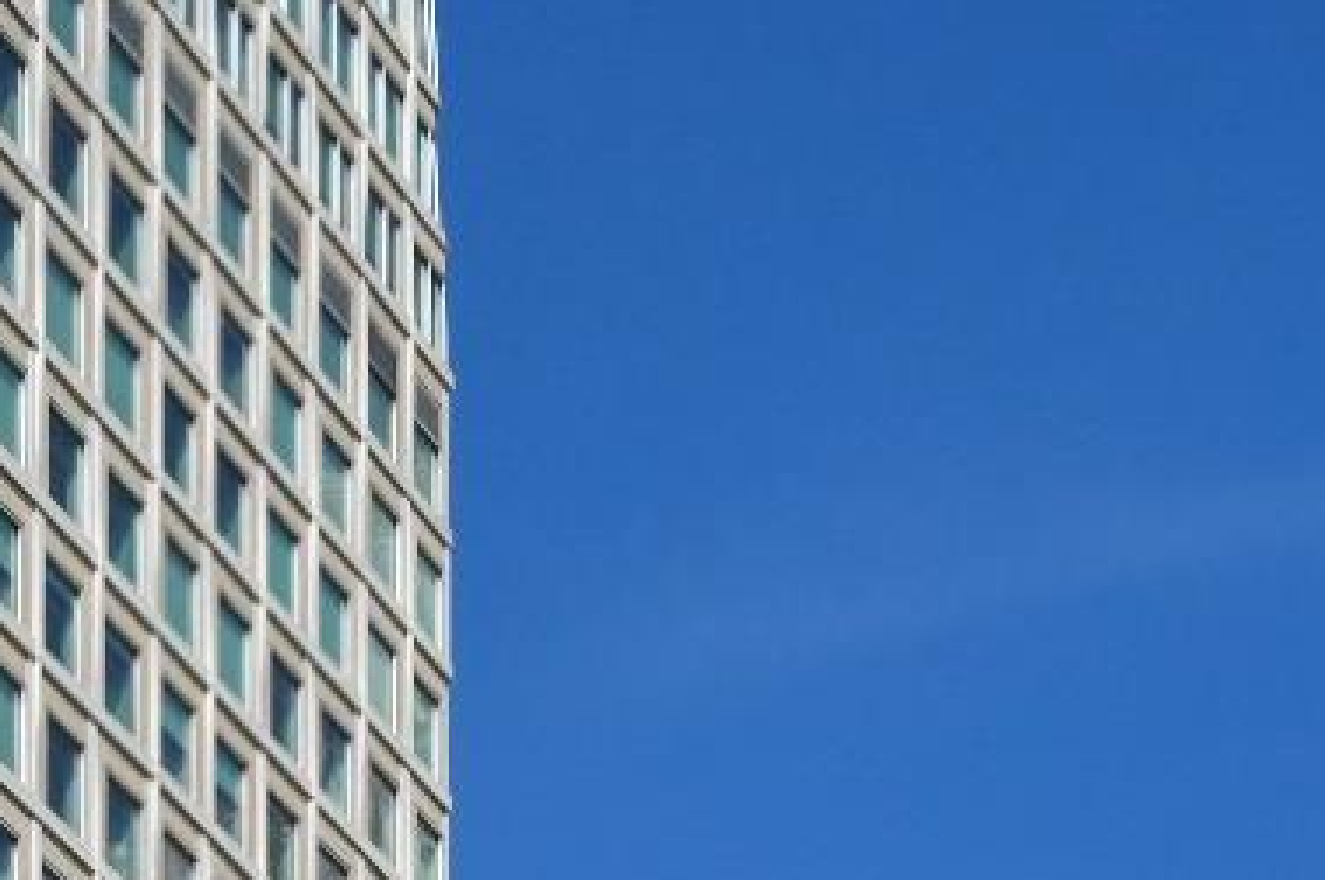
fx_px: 5403
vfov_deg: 8.8
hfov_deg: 14.0
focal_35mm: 147
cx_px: 428
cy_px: 1746
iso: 320
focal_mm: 37
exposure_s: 1/6400
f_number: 7.1
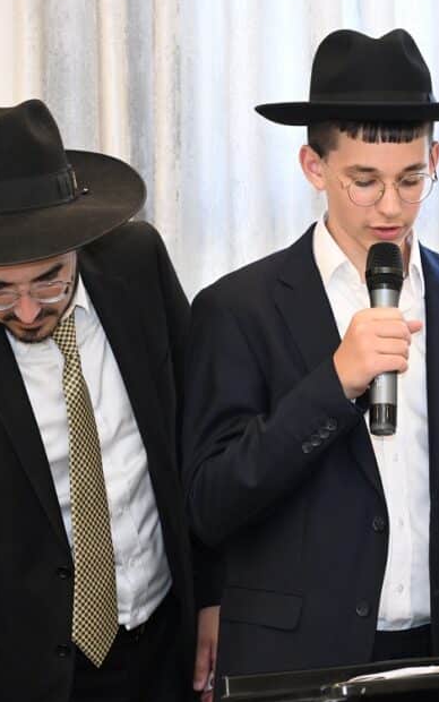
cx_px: 320
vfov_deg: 12.3
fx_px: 3251
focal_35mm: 170
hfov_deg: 7.7
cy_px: 350
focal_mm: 101
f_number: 4.5
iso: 2500
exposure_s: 1/200
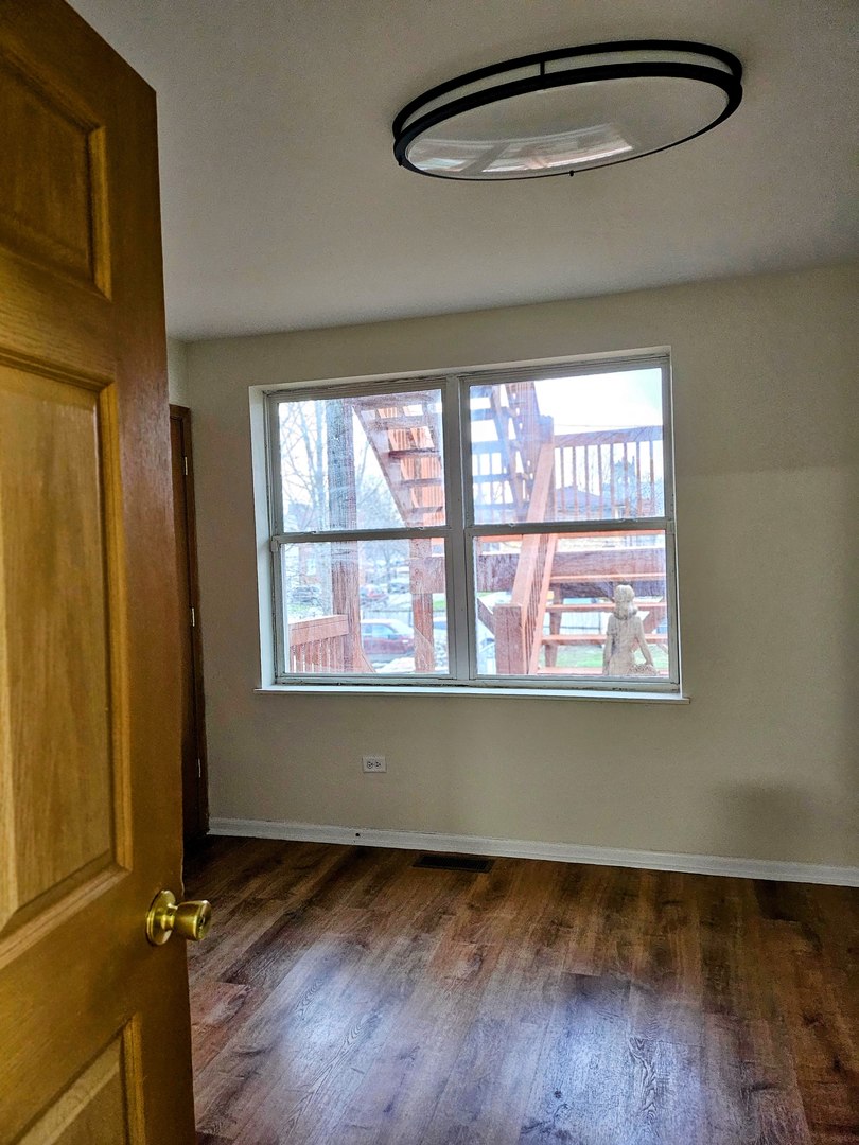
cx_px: 430
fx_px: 794
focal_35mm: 24
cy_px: 572
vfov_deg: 71.6
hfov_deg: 56.8
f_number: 1.8
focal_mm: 5
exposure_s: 1/120
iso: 640
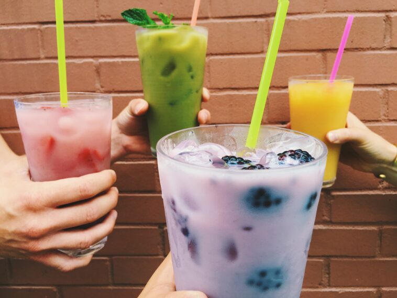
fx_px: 333
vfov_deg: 48.3
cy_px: 149
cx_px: 198
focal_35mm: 29
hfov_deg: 61.6
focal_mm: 4.15
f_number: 2.2
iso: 25
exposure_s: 1/384
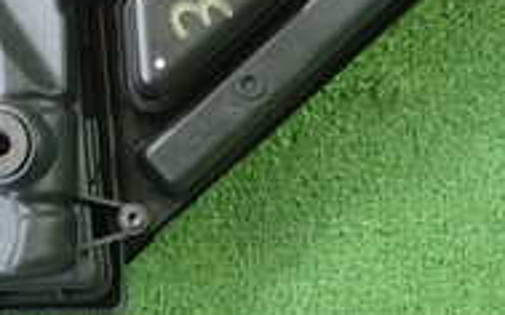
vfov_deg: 15.1
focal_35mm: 84
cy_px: -32
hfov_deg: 22.5
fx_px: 1156
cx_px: -120
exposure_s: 1/40
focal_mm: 4.5
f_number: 2
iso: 200
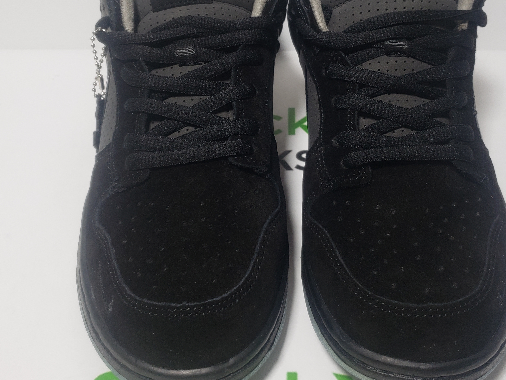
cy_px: 115
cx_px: 273
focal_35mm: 42
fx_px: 614
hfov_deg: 44.8
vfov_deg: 33.9
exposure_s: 1/395
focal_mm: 4.3
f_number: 1.5
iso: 50
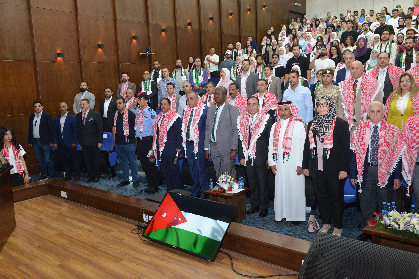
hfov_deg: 58.7
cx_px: 210
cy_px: 140
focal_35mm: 32
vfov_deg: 41.1
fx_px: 373
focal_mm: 32
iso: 3200
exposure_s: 1/160
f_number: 5.6
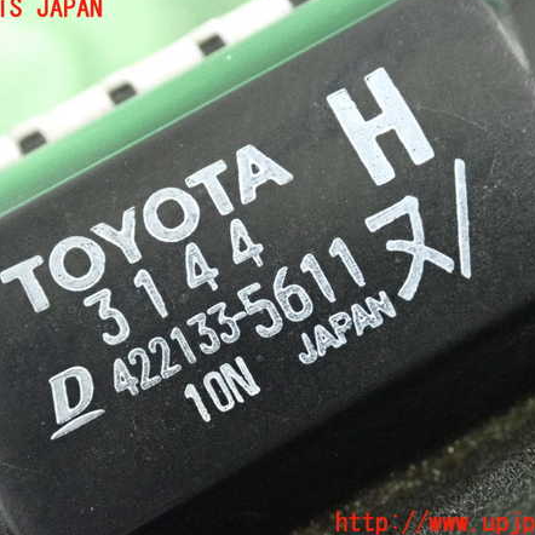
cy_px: 266
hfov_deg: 28.6
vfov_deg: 28.6
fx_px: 1049
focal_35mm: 60
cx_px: 246
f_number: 3.2
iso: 4000
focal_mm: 9.01
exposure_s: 1/125
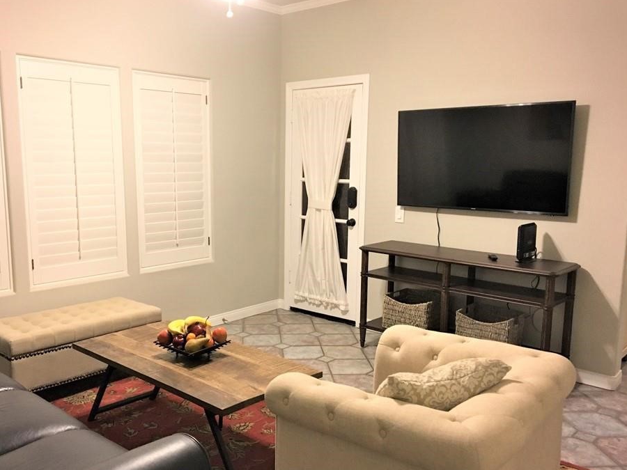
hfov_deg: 55.2
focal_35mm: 33
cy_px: 253
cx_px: 278
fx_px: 598
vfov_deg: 42.9
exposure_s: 1/30
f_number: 2.2
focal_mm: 4.15
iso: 160
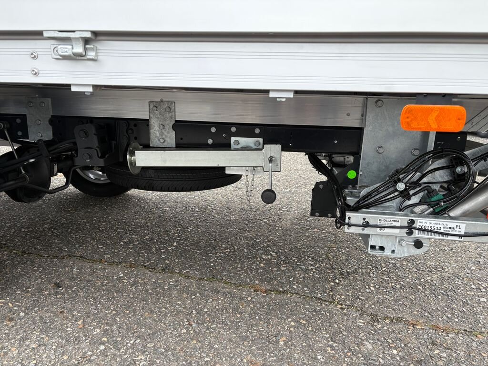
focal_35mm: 26
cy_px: 183
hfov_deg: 67.3
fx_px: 367
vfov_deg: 53.1
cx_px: 244
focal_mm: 5.96
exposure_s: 1/302
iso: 40
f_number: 1.6
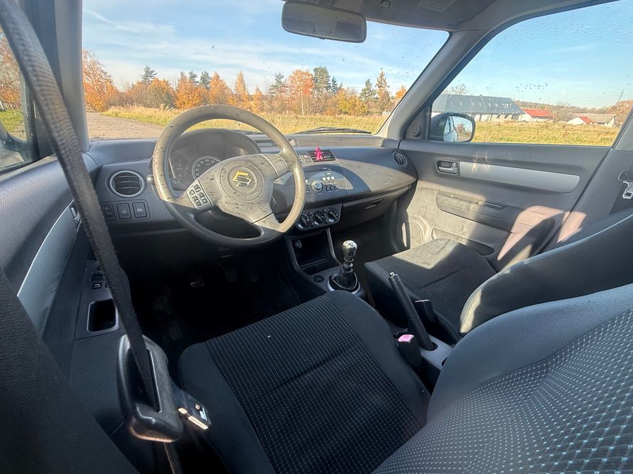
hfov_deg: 94.1
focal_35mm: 16
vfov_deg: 77.8
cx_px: 353
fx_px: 293
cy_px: 267
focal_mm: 2.22
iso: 80
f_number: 2.2
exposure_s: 1/99
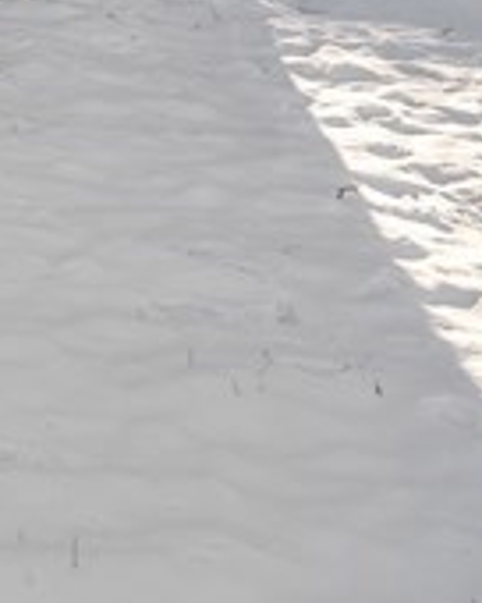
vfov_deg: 15.6
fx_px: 1900
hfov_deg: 12.1
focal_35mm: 107
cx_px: -606
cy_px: -461
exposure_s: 1/250
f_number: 5
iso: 80
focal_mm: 18.8
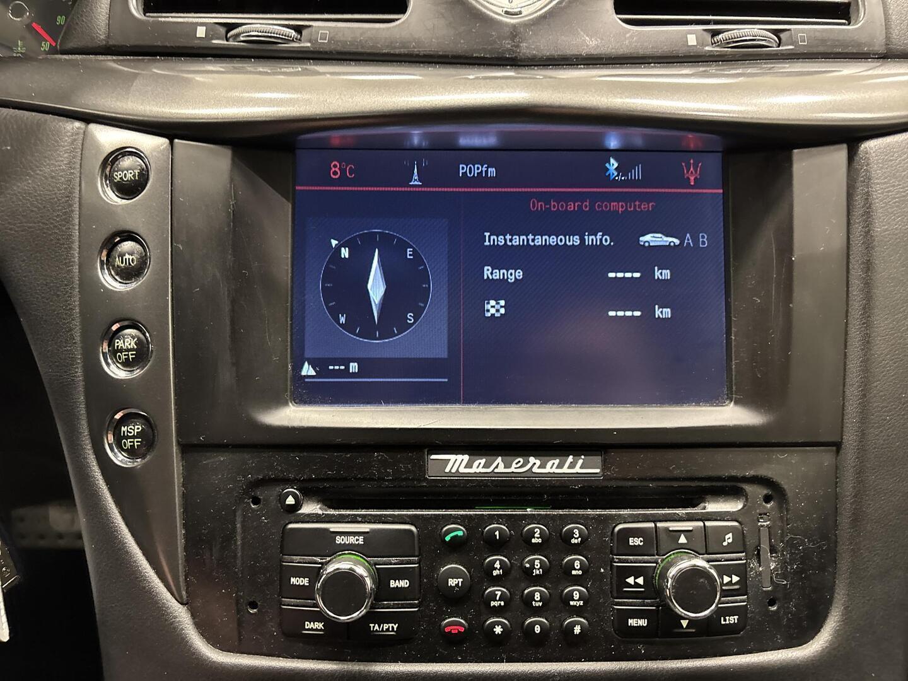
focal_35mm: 26
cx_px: 454
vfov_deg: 53.1
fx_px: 682
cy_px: 340
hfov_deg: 67.3
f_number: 1.6
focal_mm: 5.96
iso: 500
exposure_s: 1/36
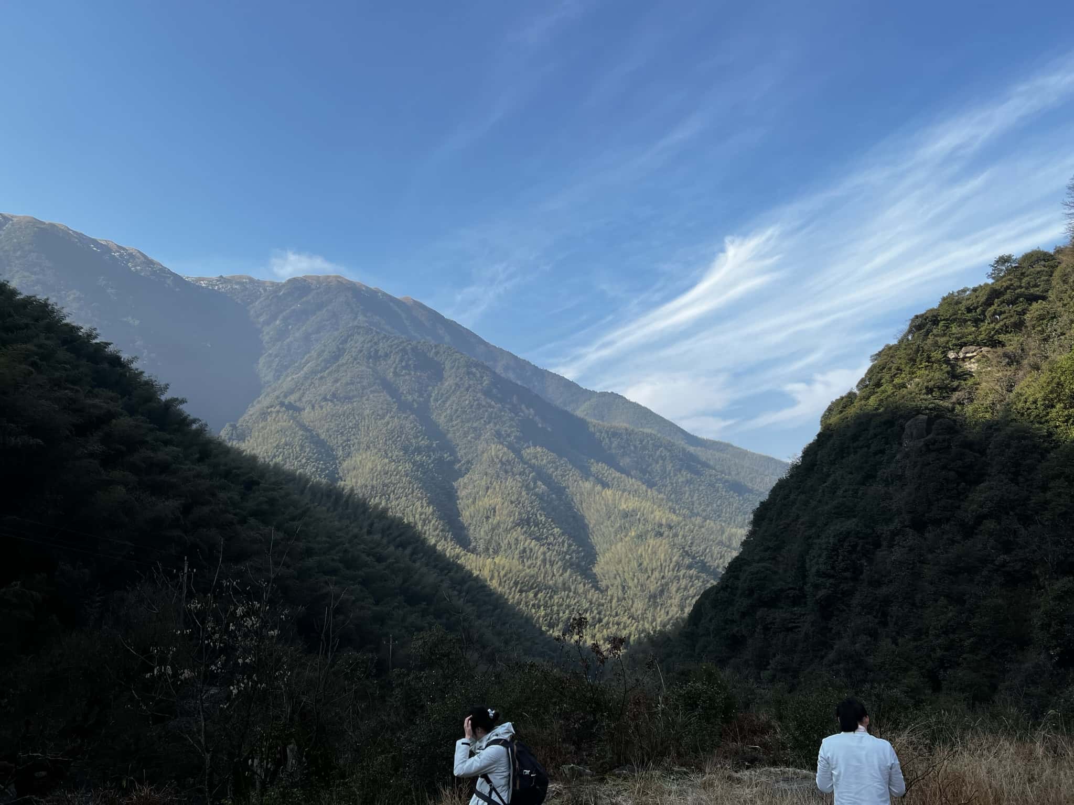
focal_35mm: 26
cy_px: 402
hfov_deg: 67.3
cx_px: 537
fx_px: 807
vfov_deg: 53.1
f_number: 1.5
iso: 50
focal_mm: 5.7
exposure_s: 1/2762
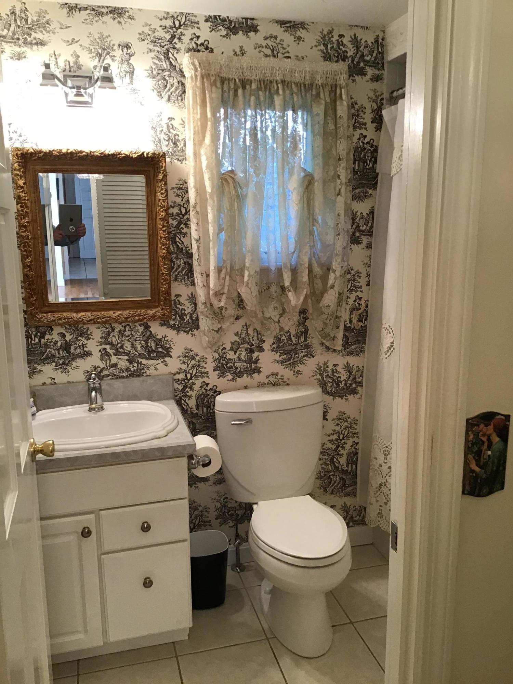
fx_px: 613
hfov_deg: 45.4
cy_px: 342
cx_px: 256
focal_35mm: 31
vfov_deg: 58.4
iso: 64
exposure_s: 1/30
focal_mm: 3.3
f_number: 2.4
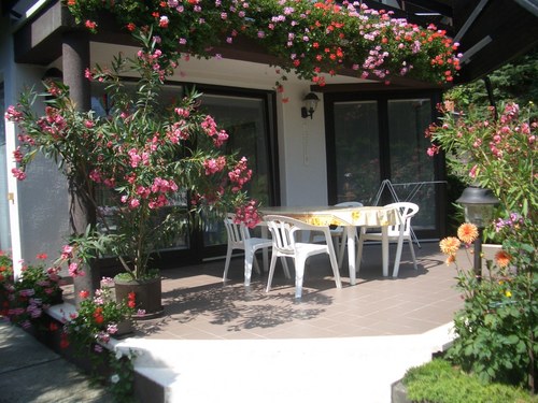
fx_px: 544
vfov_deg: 40.7
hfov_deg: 52.6
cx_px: 269
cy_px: 202
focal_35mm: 35
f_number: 2.6
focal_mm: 5.8
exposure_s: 1/800
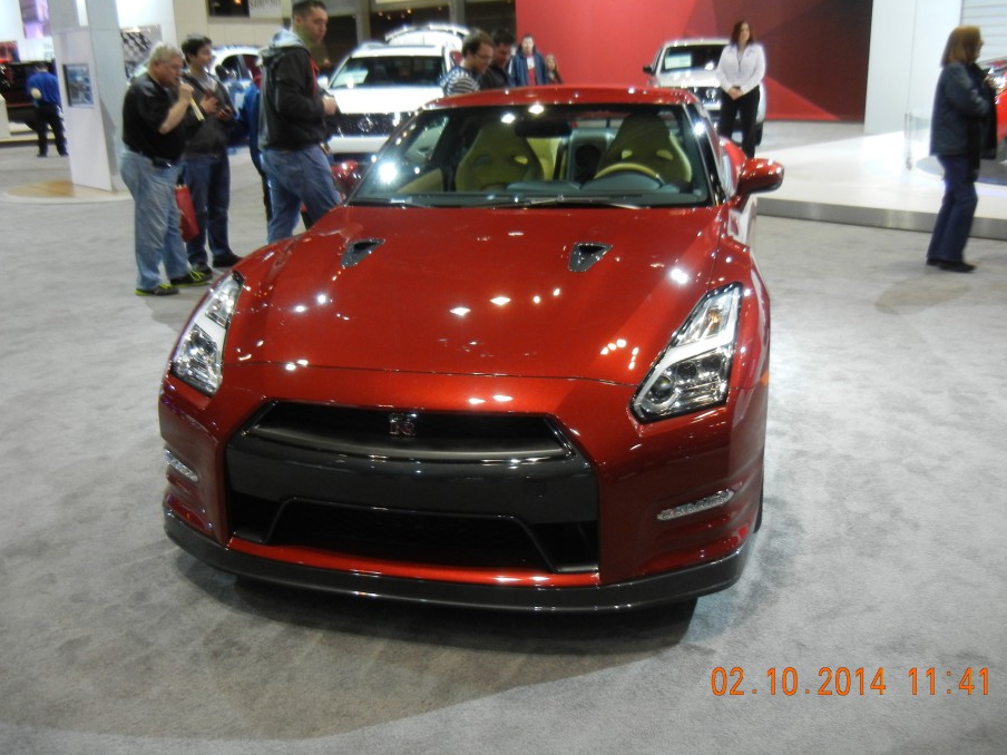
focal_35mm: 34
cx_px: 491
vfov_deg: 41.8
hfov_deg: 54.0
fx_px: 989
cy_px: 343
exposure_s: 1/64.3
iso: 355
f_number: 3.5
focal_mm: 5.4
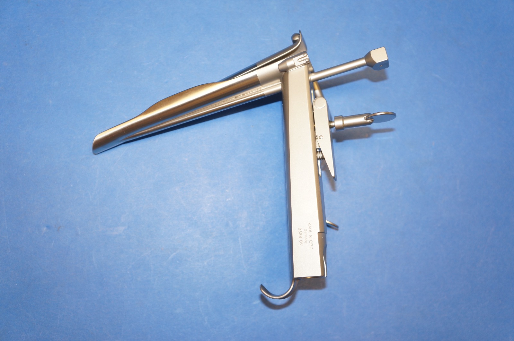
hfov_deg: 46.4
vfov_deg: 31.8
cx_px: 257
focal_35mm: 42
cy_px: 170
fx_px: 599
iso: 400
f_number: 4
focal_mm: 28
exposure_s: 1/60
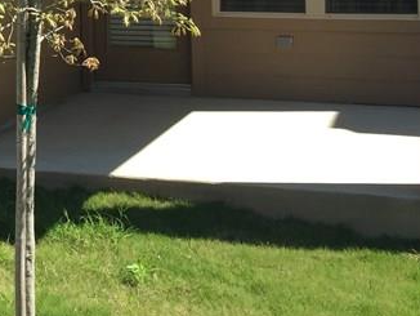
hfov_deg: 19.7
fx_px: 1105
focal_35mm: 91
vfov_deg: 15.4
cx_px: -139
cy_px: -112
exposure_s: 1/842
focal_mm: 4.15
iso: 32
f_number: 2.2
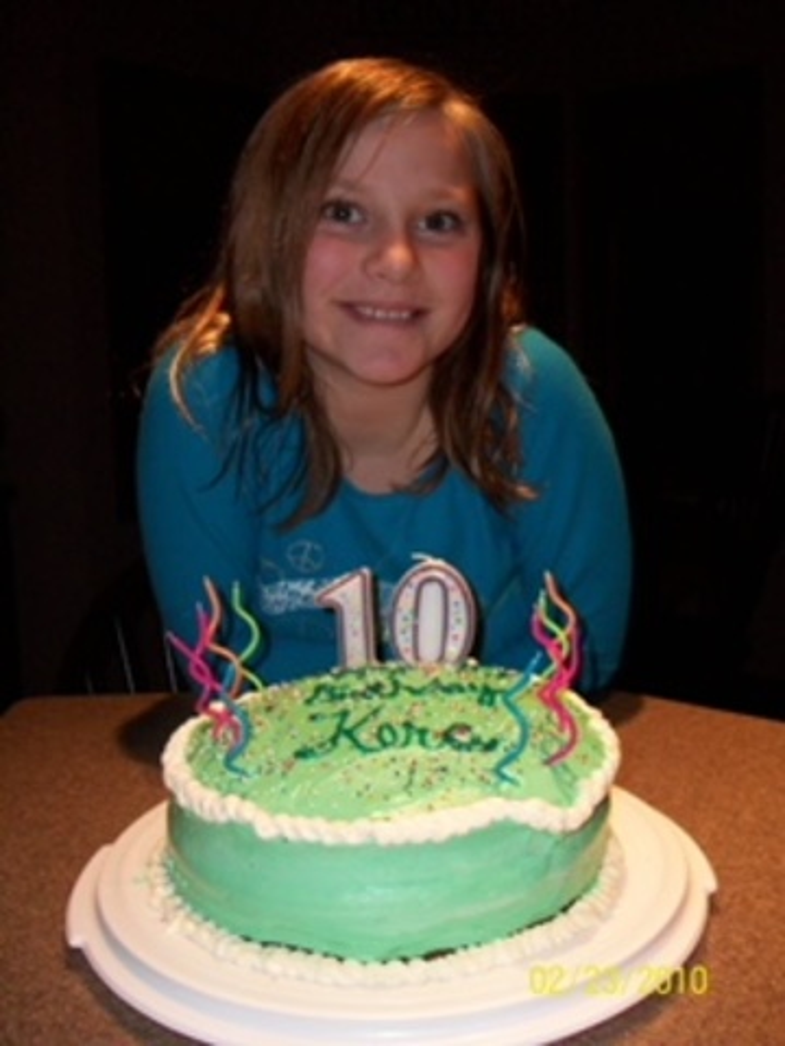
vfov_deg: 54.0
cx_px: 392
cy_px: 523
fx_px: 1028
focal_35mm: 34
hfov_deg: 41.8
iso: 160
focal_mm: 5.7
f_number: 2.8
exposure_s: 1/60
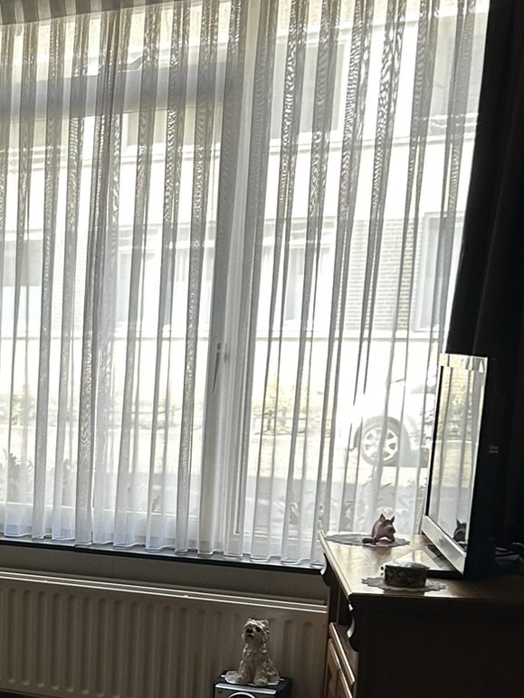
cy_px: 595
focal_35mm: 69
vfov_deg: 27.4
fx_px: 1393
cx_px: -151
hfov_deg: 19.7
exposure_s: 1/121
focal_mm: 5.7
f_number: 1.5
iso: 80
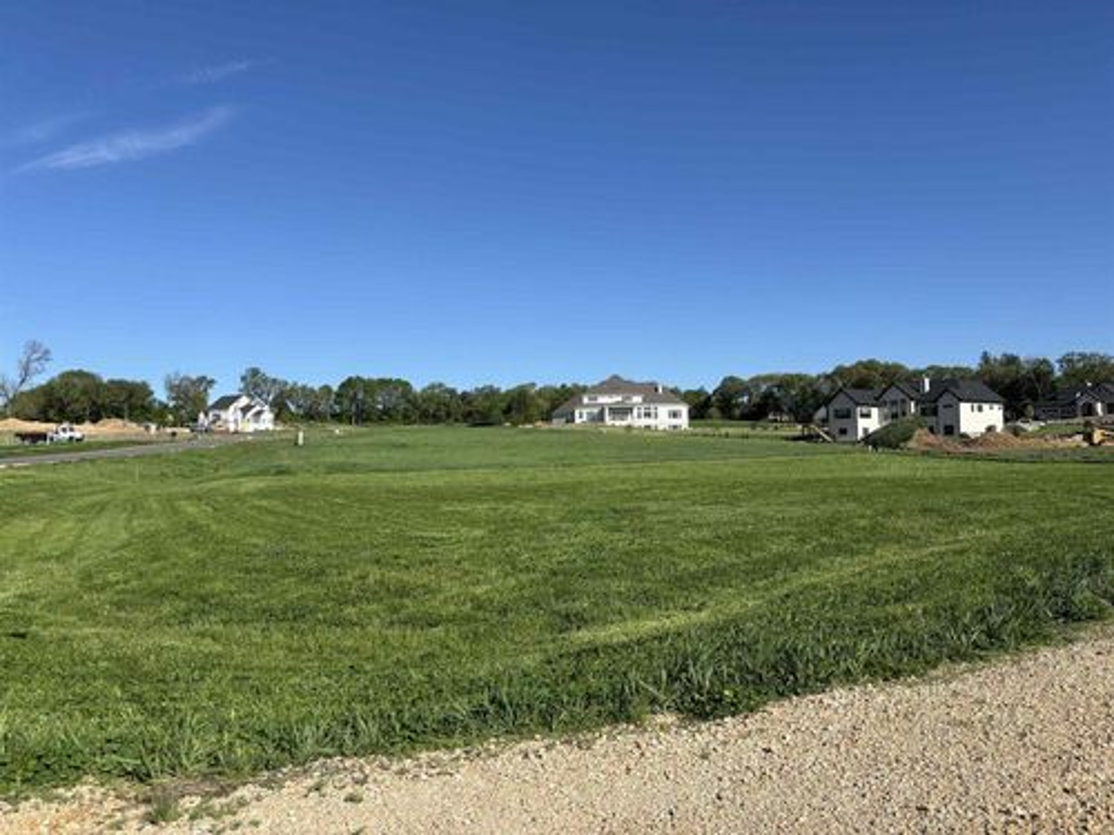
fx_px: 837
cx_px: 557
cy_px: 418
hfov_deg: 67.3
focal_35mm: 26
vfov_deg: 53.1
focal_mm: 5.96
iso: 50
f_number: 1.6
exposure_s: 1/3937
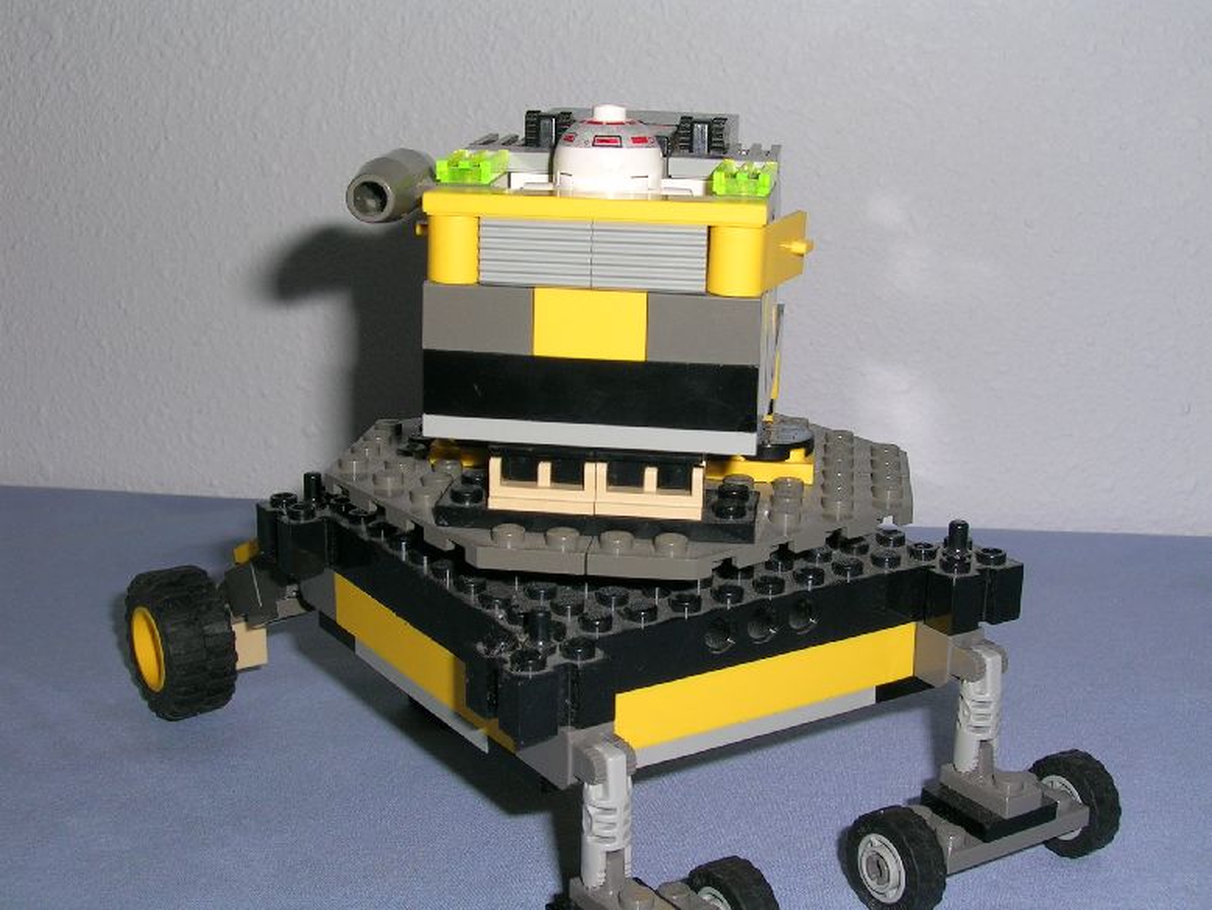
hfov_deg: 36.2
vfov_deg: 27.5
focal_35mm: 53
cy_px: 455
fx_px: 1856
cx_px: 606
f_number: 5.5
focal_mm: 8
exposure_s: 1/60.1
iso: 50
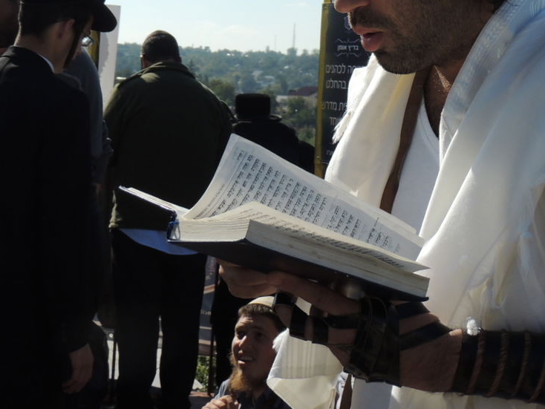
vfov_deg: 17.8
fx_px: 1291
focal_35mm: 82
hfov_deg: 23.7
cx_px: 361
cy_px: 57
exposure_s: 1/1250
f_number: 3.8
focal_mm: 7.6
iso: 100
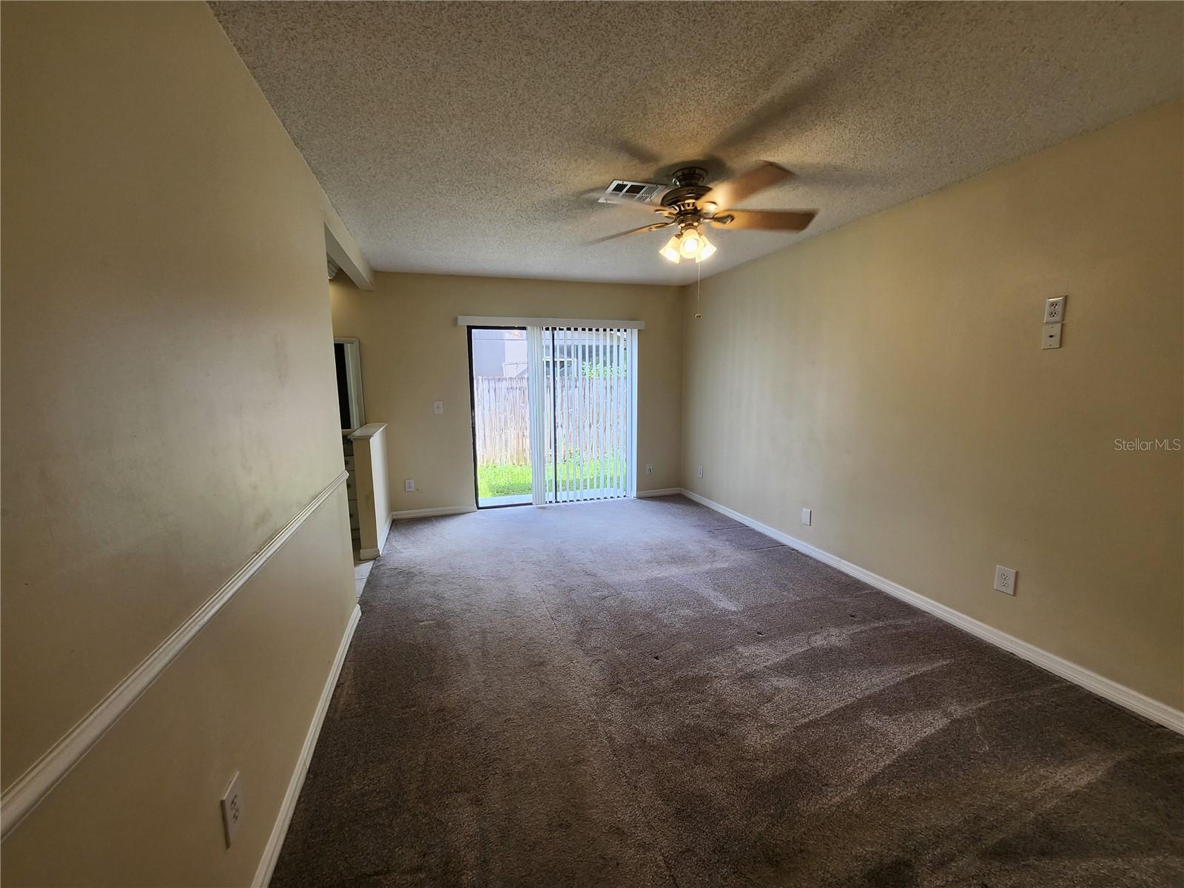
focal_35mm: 13
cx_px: 592
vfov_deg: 89.9
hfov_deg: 106.2
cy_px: 444
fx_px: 445
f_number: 2.2
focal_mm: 1.74
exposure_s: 1/60
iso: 40
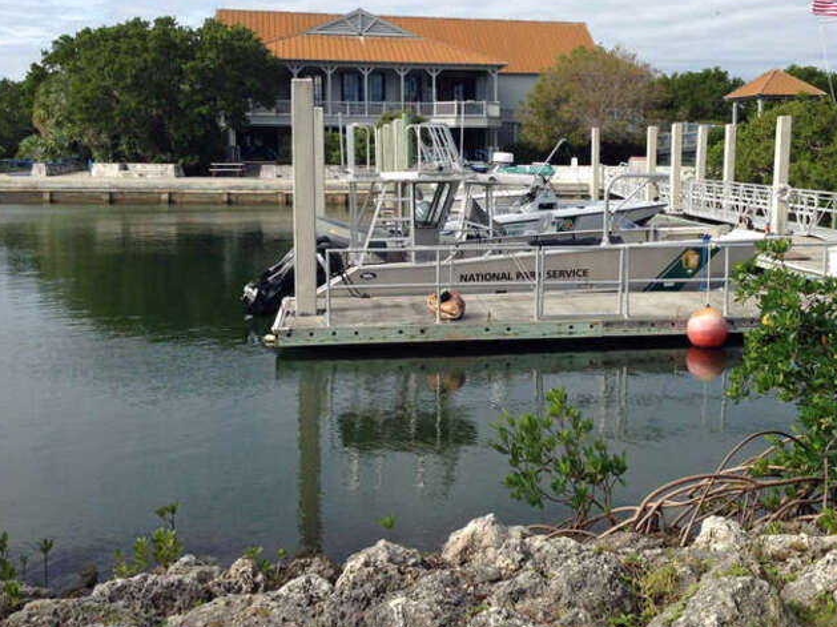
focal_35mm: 42
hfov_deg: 44.5
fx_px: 1015
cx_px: 508
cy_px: 266
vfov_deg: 34.3
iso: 50
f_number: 2.4
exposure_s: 1/1466
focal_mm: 4.12
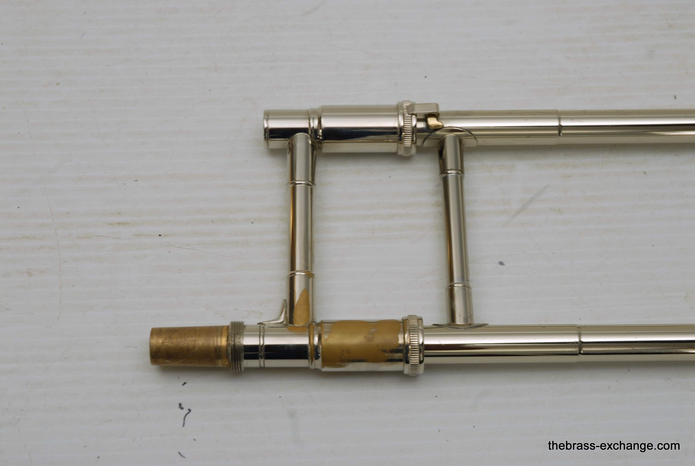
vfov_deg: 17.6
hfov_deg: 25.9
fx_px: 1509
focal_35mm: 78
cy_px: 233
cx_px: 348
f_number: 8
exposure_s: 1/2.5
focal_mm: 52
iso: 100
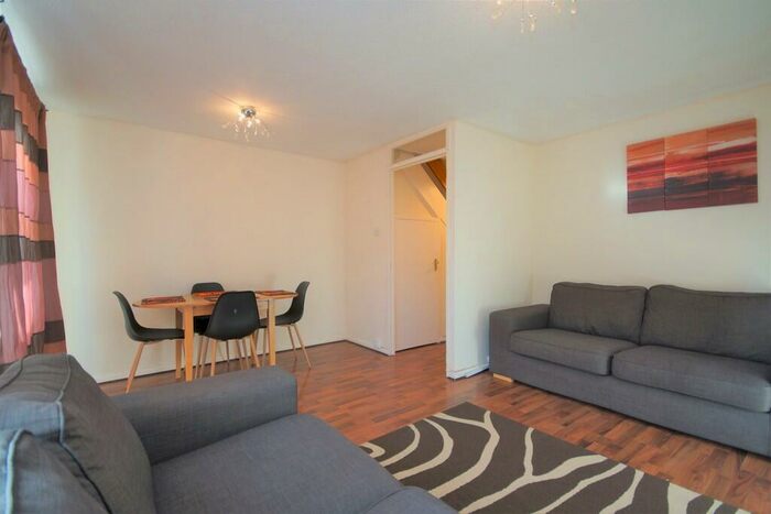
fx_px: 353
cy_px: 257
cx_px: 386
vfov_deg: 72.1
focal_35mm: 16
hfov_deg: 95.0
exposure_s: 1/60
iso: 250
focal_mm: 11
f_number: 4
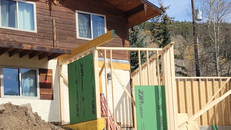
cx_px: 146
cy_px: 128
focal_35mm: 73
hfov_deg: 28.8
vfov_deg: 16.2
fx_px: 447
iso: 40
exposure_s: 1/2077
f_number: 1.8
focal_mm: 5.4
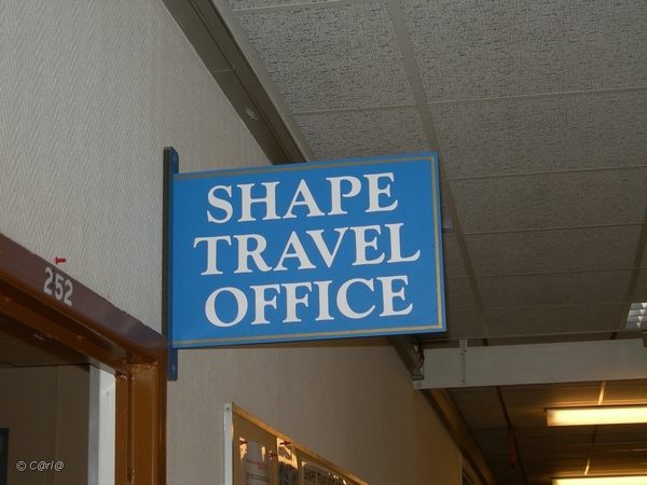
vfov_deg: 20.4
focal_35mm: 72
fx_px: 1346
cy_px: 242
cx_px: 324
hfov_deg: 27.0
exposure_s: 1/60.1
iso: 56
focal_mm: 14.9
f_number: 3.7
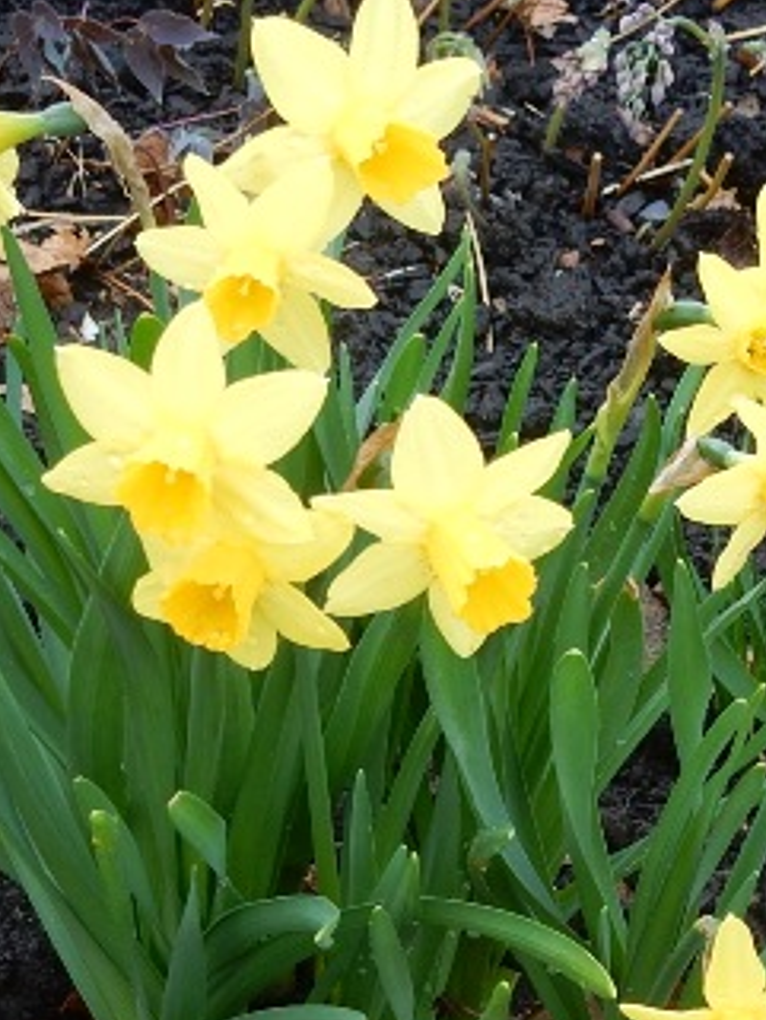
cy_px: 794
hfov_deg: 11.7
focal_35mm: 127
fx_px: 3745
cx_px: 496
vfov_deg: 15.4
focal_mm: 9
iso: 125
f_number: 4.5
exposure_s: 1/60
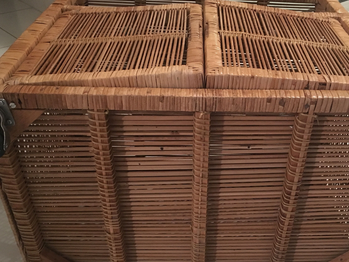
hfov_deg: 44.5
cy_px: 162
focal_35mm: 42
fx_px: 423
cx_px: 214
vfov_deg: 34.2
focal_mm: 4.15
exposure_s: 1/17
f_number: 2.2
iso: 400
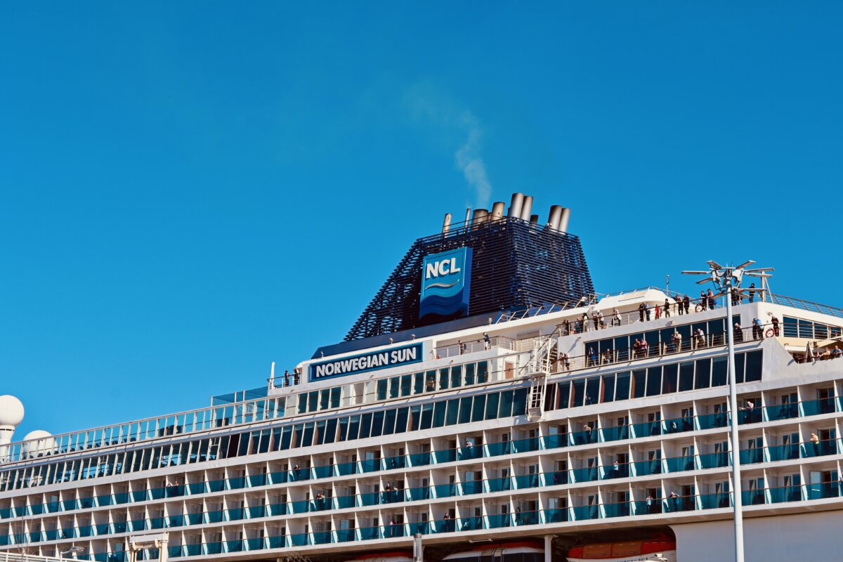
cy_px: 281
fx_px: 1756
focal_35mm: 75
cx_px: 422
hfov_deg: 27.0
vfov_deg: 18.2
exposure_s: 1/500
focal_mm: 50
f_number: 8
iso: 100
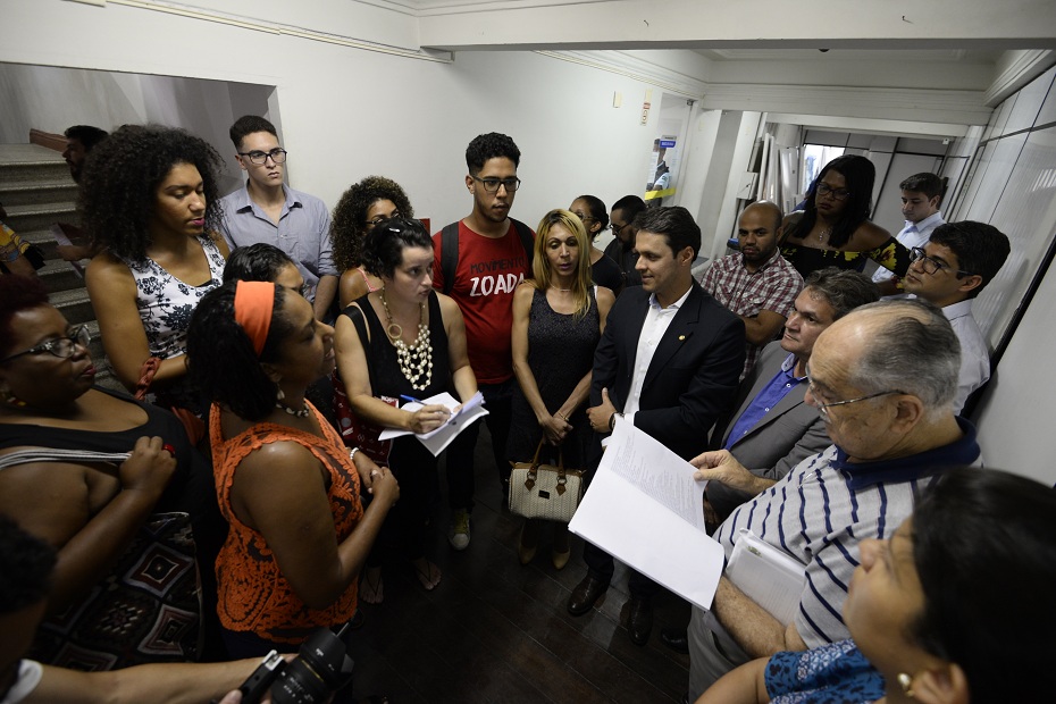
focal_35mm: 16
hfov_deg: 96.7
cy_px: 352
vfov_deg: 73.7
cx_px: 528
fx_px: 469
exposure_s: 1/30
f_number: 4
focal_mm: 16
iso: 1600
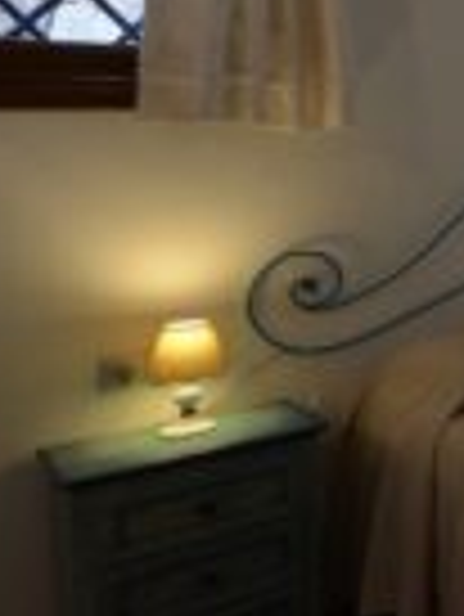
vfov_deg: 38.4
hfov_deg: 16.9
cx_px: 1027
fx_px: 857
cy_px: 139
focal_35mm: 48
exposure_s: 1/50
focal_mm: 14
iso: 800
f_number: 7.1
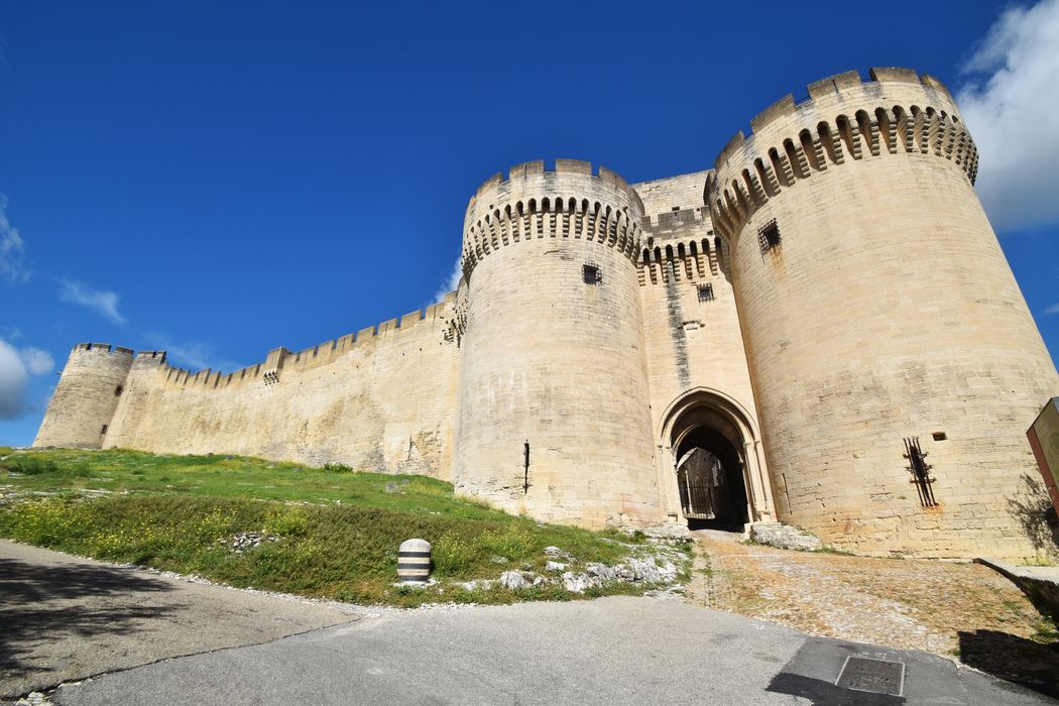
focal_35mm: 15
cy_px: 353
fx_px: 441
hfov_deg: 100.4
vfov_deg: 77.3
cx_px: 530
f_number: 10
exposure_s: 1/400
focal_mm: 10
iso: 200
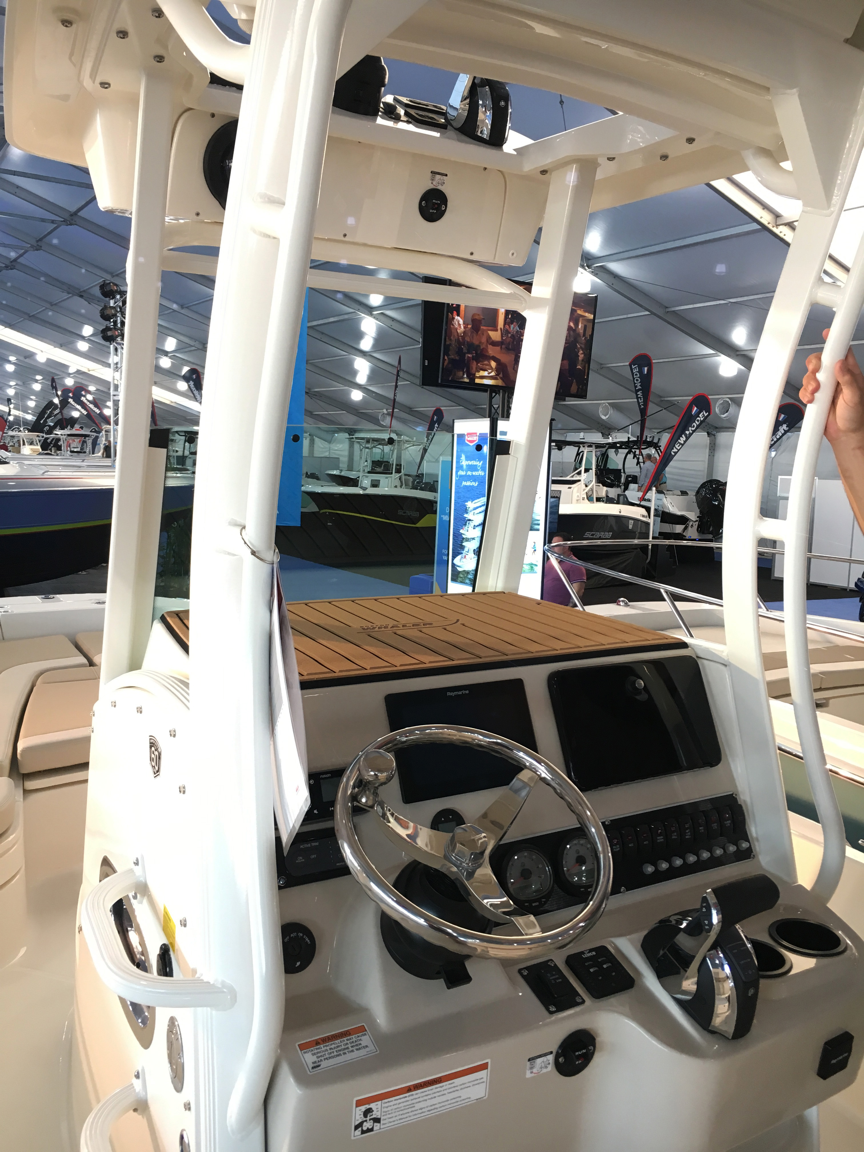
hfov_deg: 48.2
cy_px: 576
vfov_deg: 61.7
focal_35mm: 29
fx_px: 965
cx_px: 432
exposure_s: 1/30
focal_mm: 4.15
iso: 64
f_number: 2.2
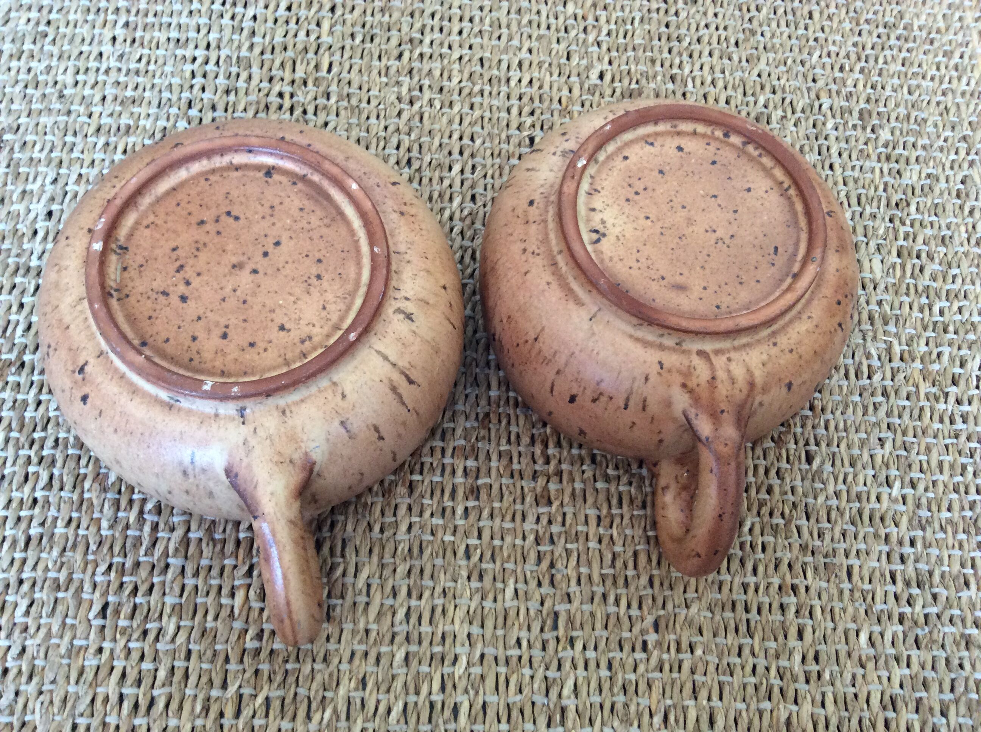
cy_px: 366
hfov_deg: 56.9
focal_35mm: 32
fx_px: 906
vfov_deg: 44.1
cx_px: 490
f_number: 2.4
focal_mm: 3.3
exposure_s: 1/25
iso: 160
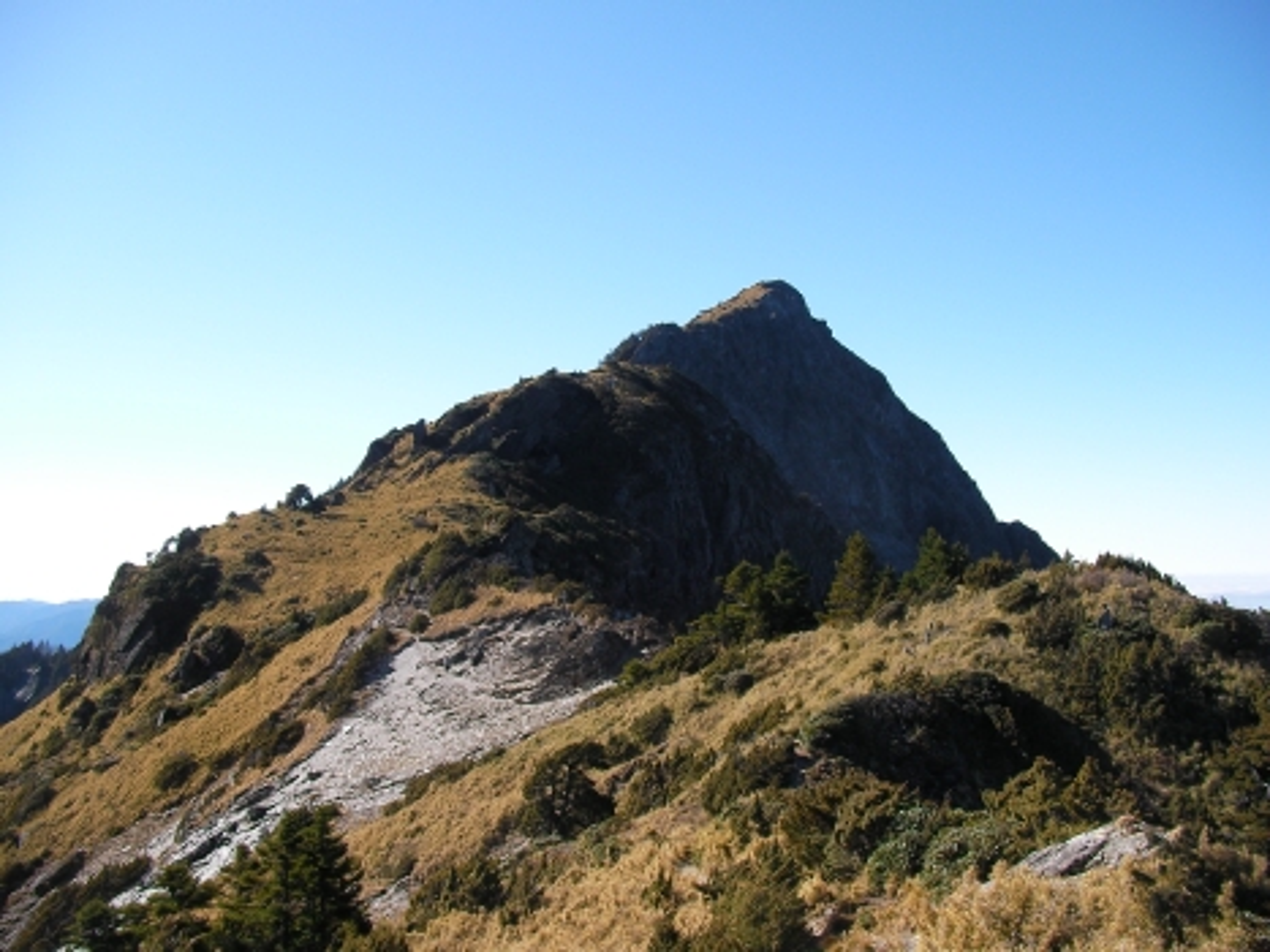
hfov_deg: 49.0
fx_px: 1394
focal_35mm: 38
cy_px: 476
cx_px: 635
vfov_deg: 37.7
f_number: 3.5
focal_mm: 6.3
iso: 50
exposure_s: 1/648
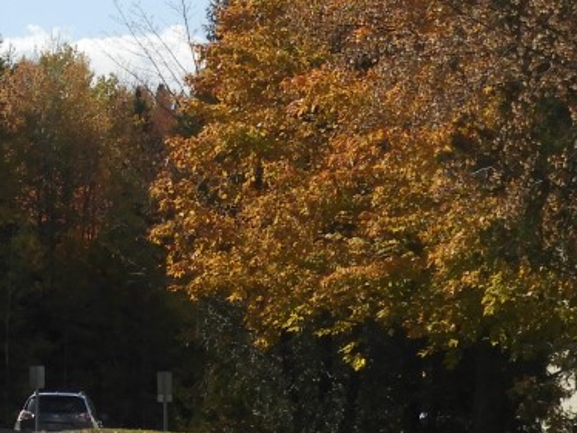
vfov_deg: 5.9
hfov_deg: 7.9
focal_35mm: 250
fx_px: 4170
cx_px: -45
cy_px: -6
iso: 100
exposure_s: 1/1250
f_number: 4.2
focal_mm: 11.6
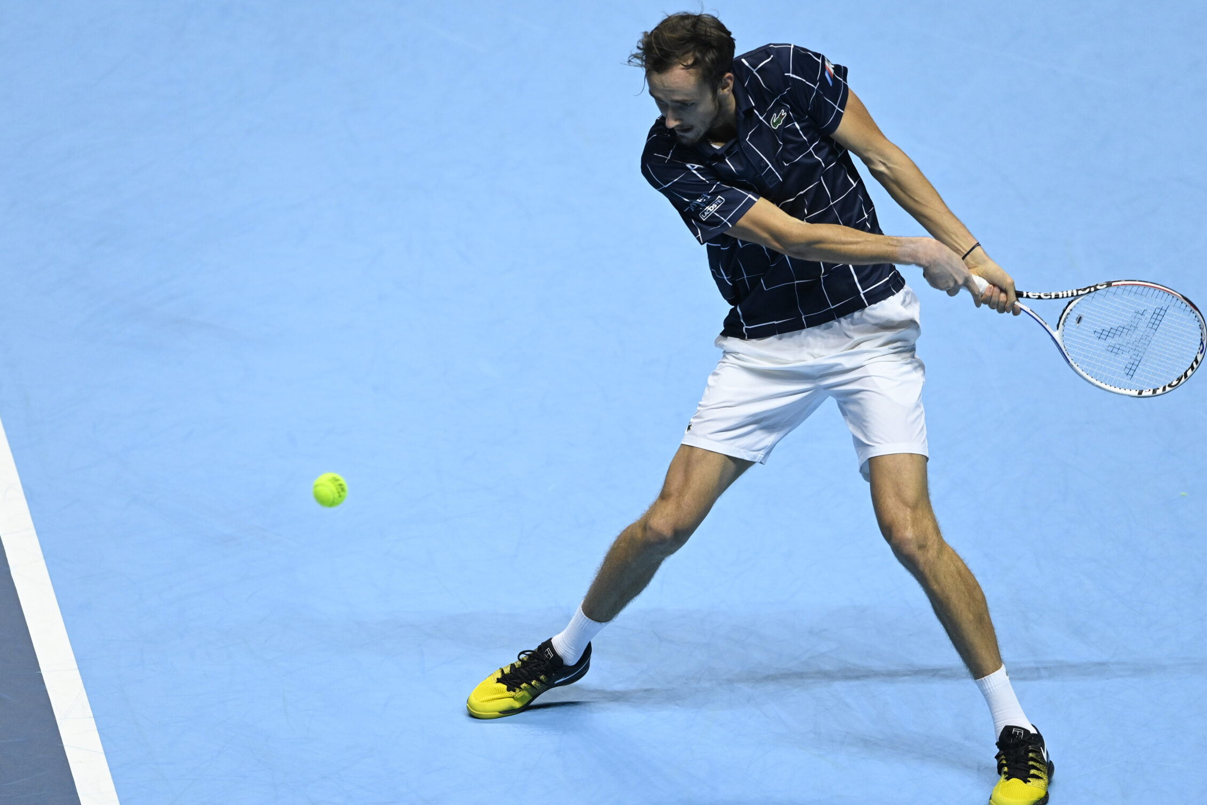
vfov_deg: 3.0
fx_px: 15156
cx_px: 597
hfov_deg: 4.6
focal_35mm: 452
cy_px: 403
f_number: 3.2
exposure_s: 1/2000
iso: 4000
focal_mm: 400
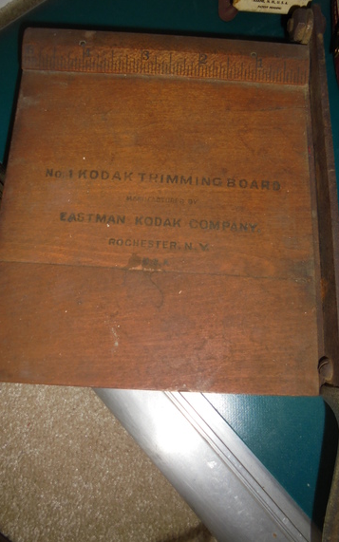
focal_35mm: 28
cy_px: 269
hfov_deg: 44.5
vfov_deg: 66.5
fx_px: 414
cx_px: 174
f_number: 3.5
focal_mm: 4.6
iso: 100
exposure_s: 1/30
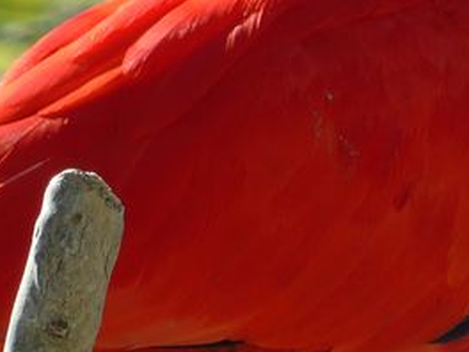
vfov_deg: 0.5
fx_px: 39034
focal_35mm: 2881
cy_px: 257
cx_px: 449
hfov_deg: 0.7
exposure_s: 1/125
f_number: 6.1
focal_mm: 151
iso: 80
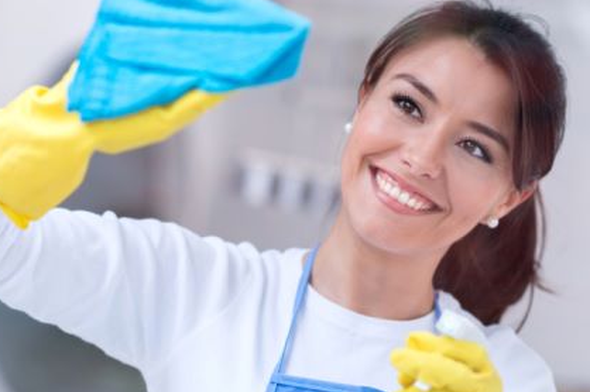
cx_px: 270
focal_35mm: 116
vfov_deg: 11.8
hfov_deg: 17.7
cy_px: 200
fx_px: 1900
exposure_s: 1/200
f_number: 2.8
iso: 200
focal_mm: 85
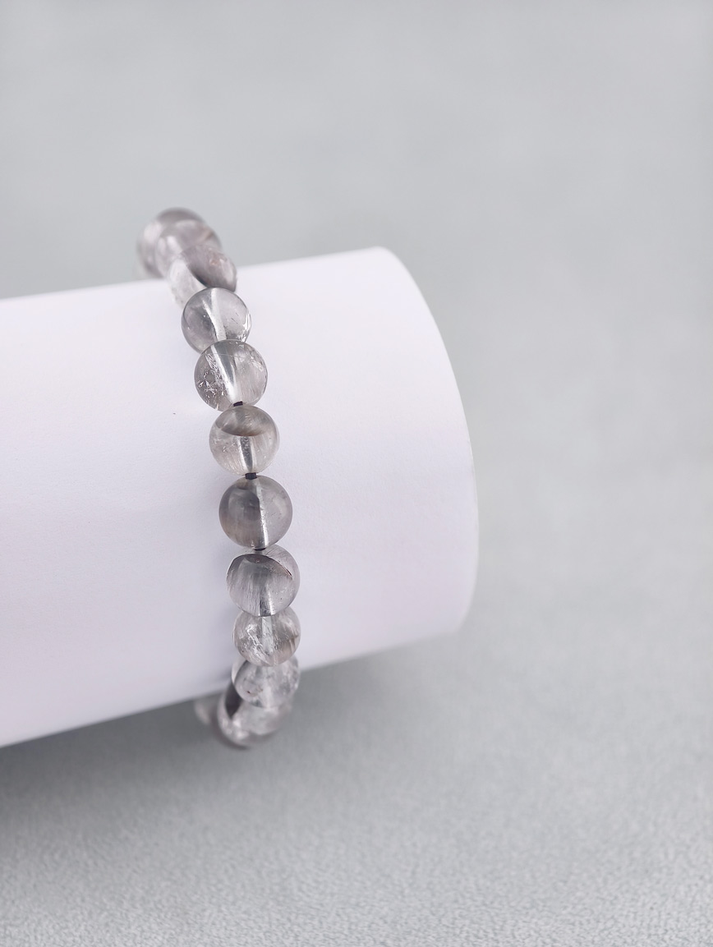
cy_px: 474
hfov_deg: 17.4
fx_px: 2329
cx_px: 356
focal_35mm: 85
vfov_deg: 23.0
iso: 125
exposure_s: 1/160
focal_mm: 22.48
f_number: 2.67
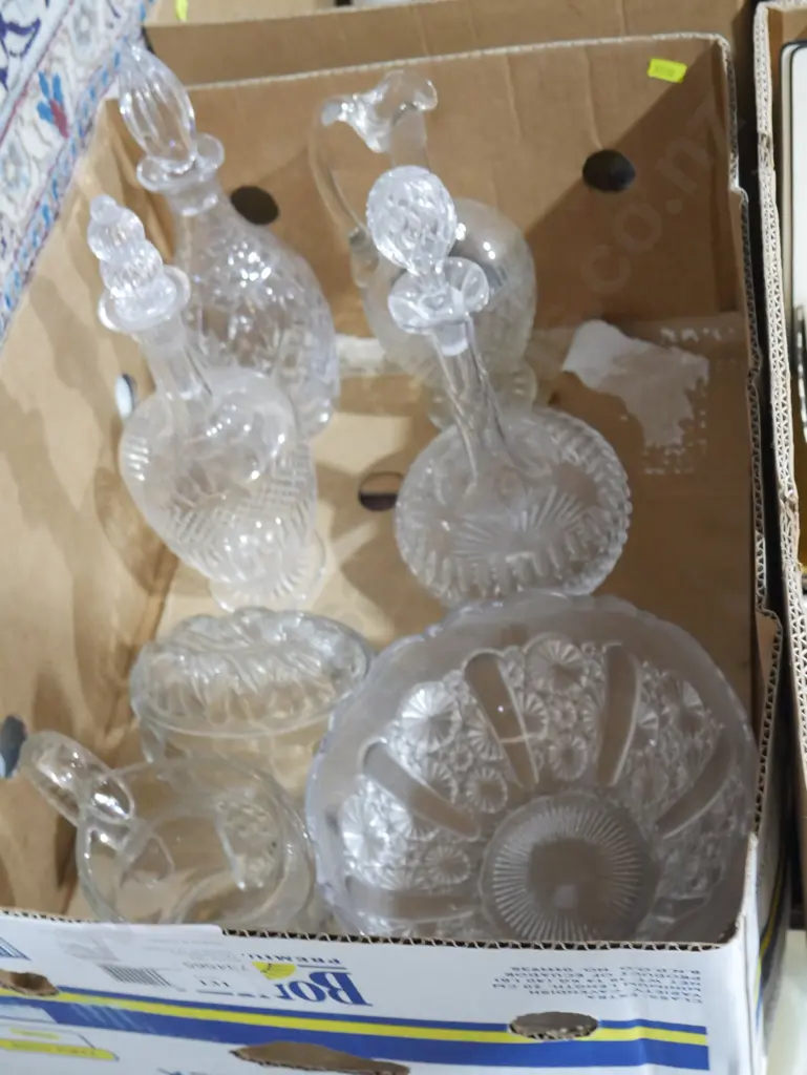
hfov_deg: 32.9
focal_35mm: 44
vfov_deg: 42.9
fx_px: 1367
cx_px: 404
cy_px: 538
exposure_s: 1/40
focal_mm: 22
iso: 3200
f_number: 4.7
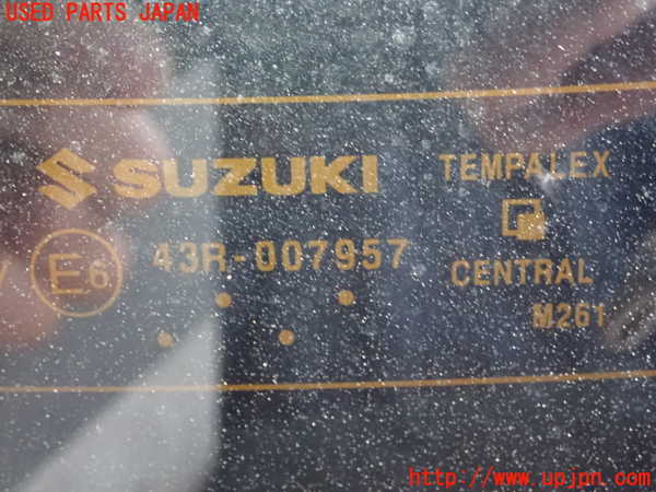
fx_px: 1232
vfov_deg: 22.6
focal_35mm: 65
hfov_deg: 29.8
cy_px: 246
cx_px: 328
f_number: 3.8
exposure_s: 1/10
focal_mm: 11.78
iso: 1600
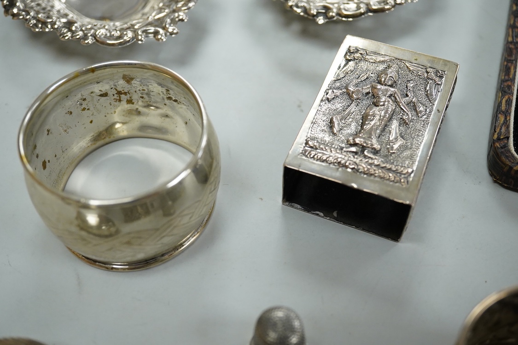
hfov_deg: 43.6
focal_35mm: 45
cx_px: 259
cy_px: 172
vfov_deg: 29.9
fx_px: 647
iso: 2500
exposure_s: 1/400
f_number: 7.1
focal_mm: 30
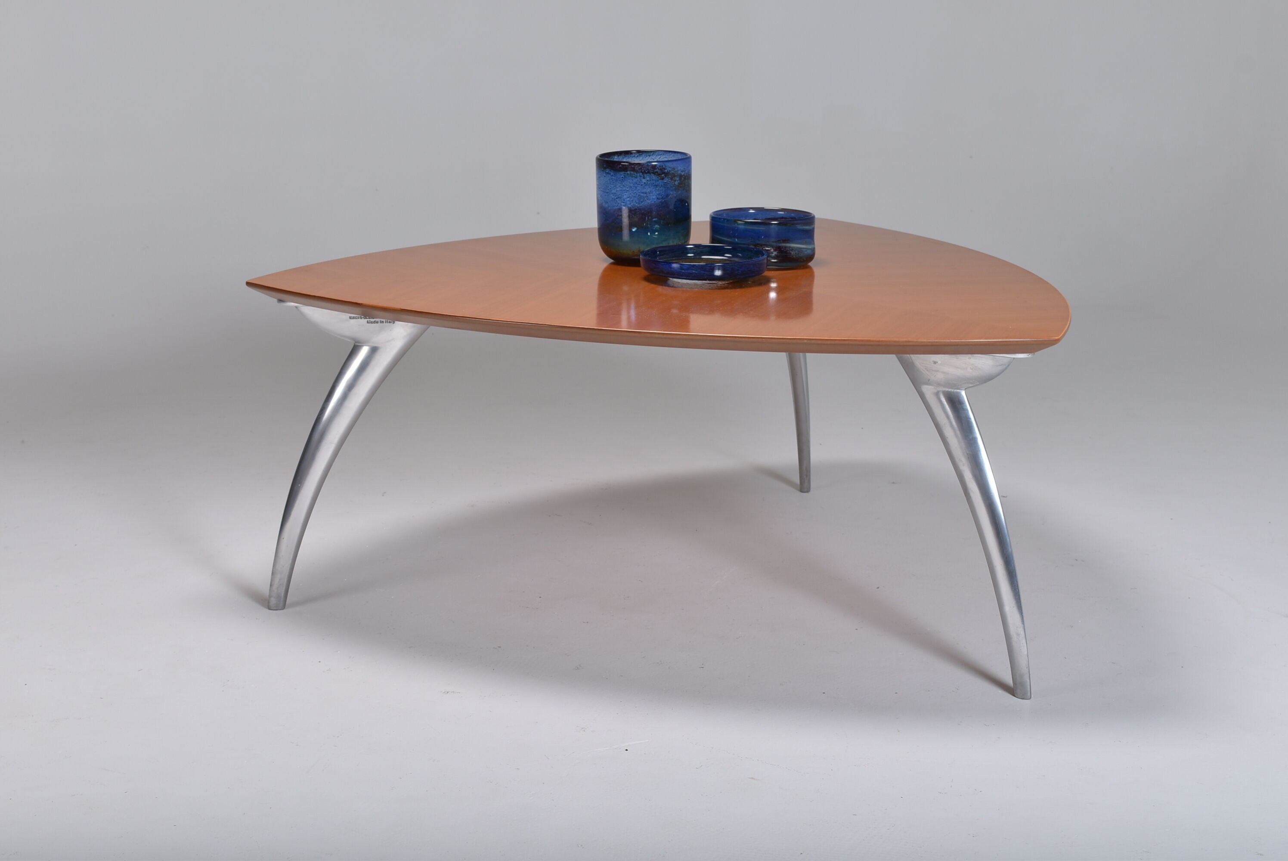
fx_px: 2148
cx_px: 644
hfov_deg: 33.4
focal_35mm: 60
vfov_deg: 22.7
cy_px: 430
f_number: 10
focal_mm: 40
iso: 100
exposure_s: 1/200
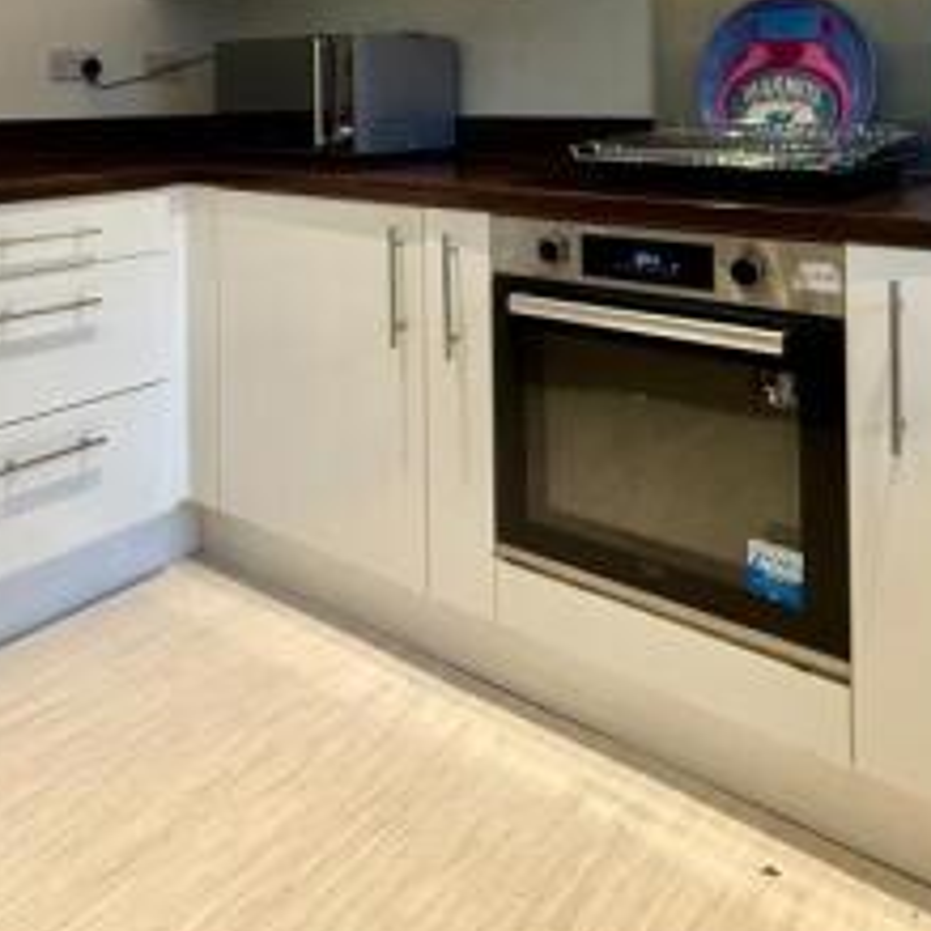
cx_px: 457
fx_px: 1004
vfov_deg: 45.0
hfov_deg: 49.7
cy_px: 87
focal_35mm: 33
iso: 400
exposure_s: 1/100
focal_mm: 2.22
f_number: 2.2
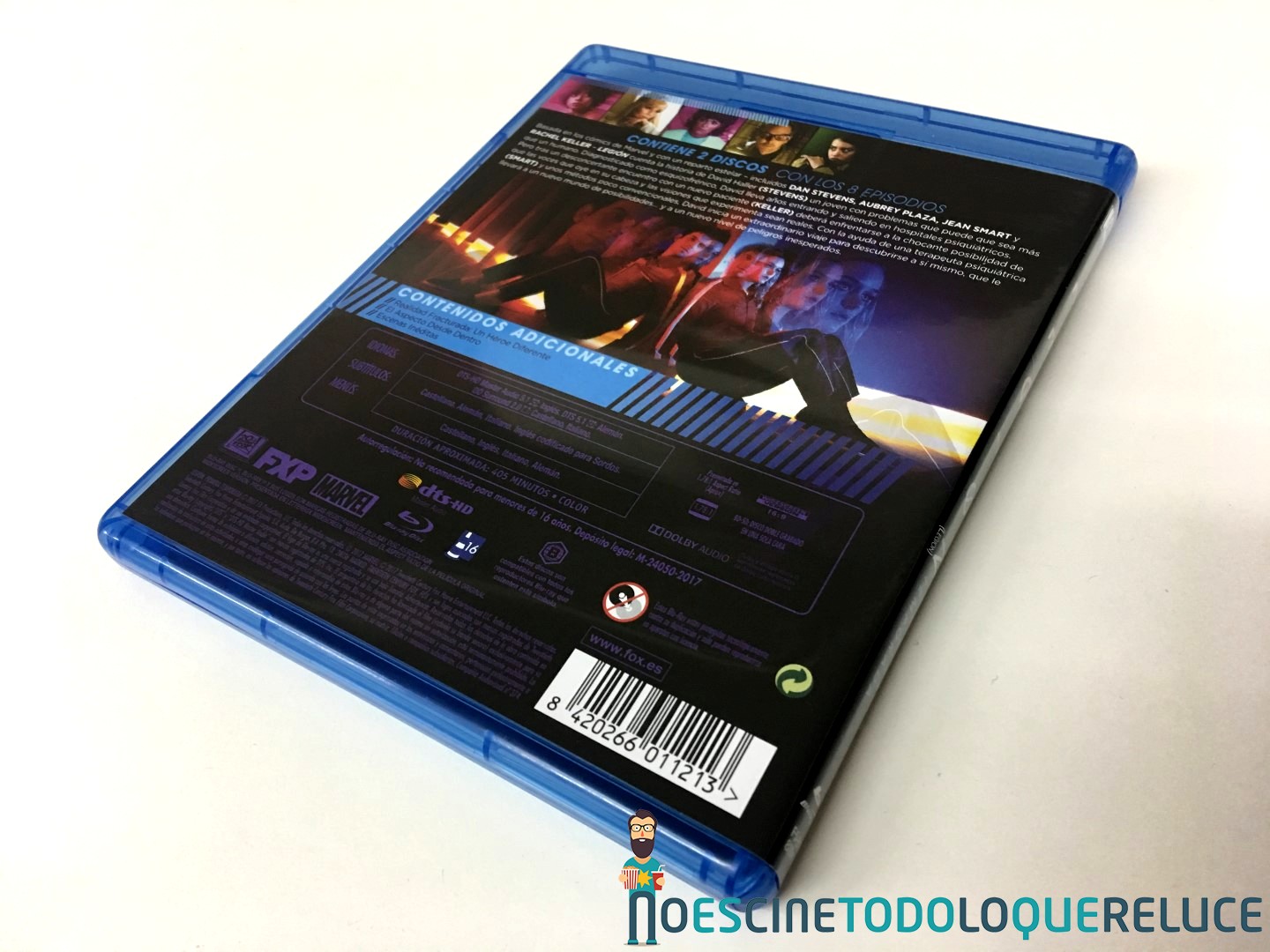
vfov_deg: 48.2
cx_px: 635
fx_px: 1064
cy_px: 476
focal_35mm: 29
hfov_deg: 61.7
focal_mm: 4.15
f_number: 2.2
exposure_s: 1/17
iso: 80
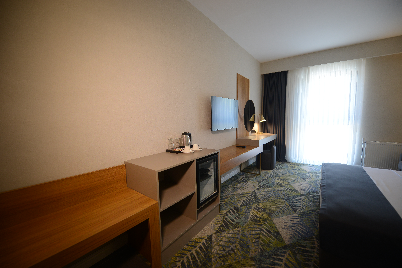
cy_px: 134
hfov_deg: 104.2
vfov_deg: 81.2
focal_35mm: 14
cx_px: 201
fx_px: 156
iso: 400
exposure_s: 1/80
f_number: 2.8
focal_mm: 14
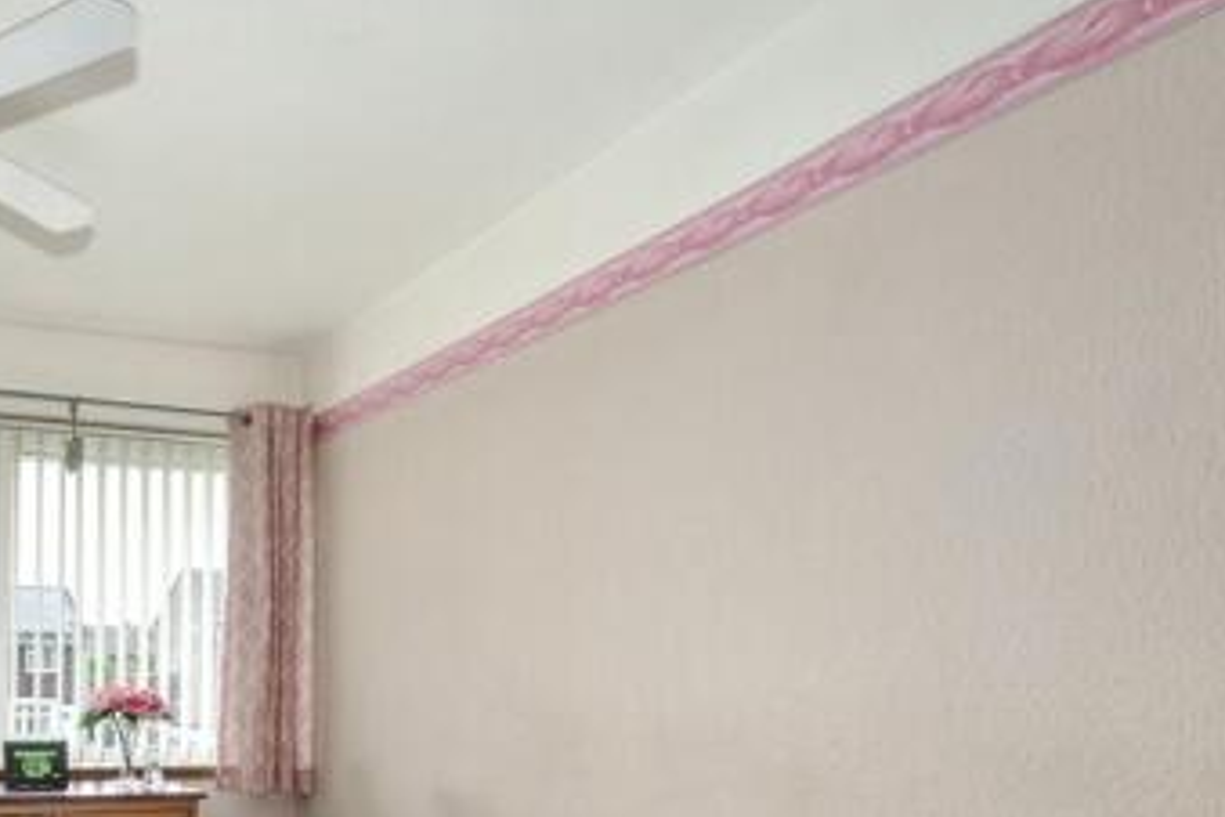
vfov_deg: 42.2
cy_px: 692
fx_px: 987
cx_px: 157
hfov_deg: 56.3
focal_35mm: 29
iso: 640
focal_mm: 10
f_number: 8
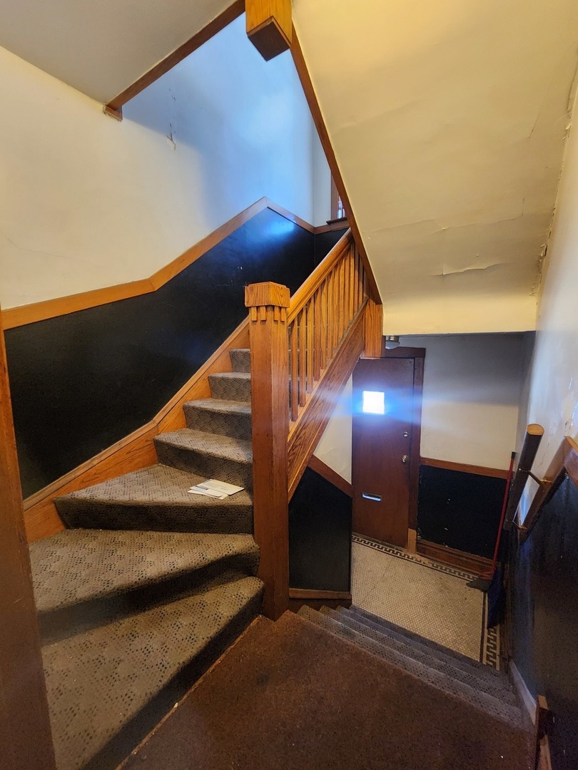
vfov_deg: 106.2
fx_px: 289
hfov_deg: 89.9
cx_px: 289
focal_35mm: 13
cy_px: 385
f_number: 2.2
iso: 640
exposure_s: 1/24
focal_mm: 2.2
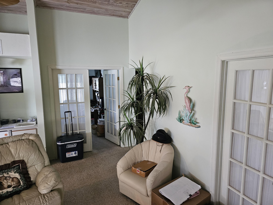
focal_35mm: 23
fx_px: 181
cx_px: 136
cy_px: 102
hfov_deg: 73.9
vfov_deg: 58.9
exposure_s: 1/60
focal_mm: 6.3
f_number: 1.7
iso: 800
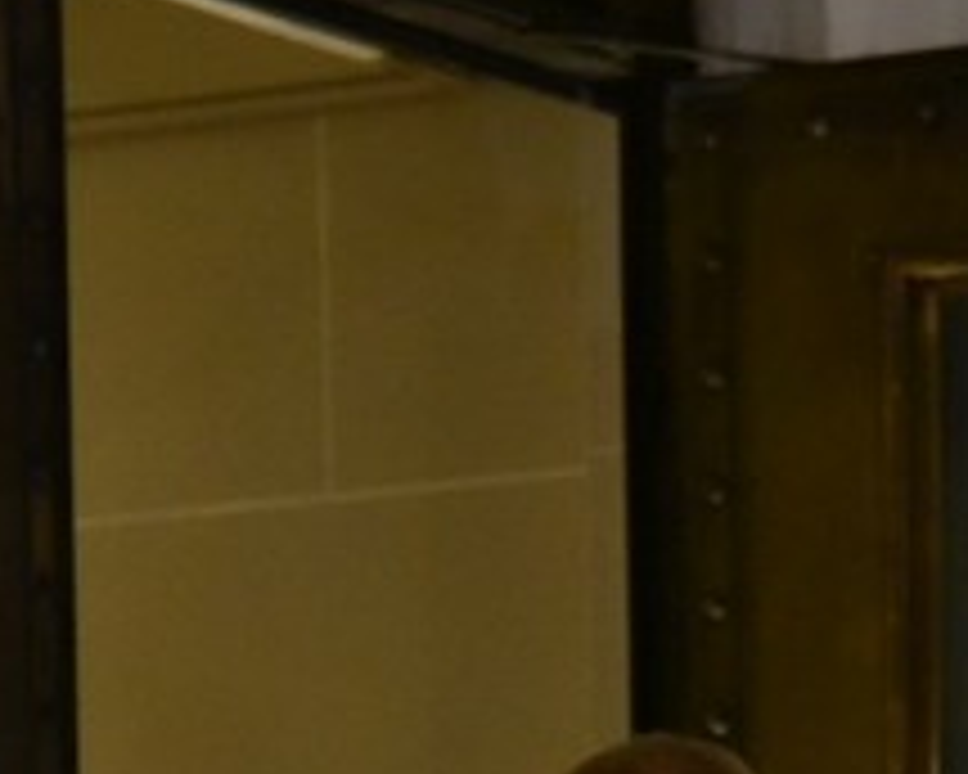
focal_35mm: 404
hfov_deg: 4.8
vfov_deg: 3.8
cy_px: 1091
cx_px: 819
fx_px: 11574
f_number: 4
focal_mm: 120
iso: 8000
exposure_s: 1/200
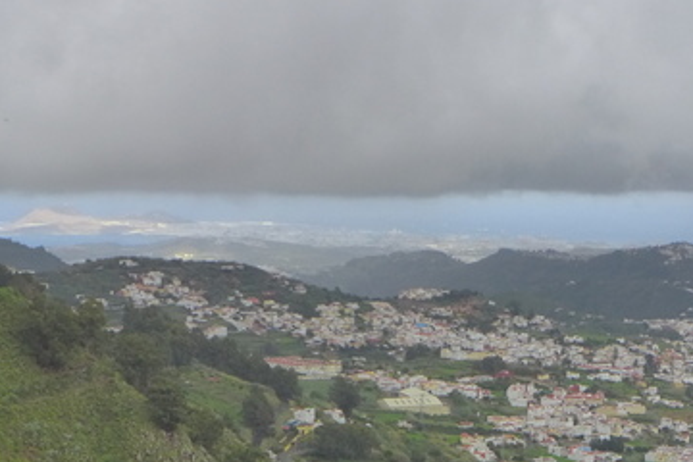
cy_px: 429
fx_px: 1540
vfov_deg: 16.8
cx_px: 642
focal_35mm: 80
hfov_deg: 24.5
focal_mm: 7.9
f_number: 2.8
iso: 400
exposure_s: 1/800
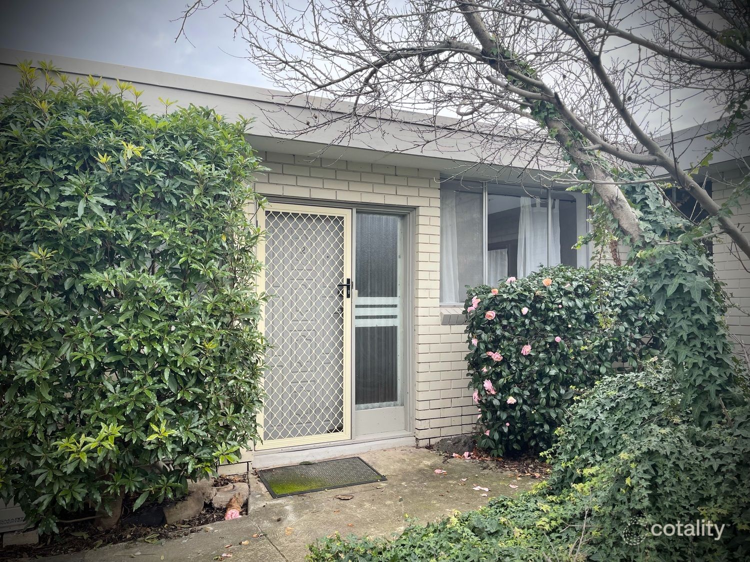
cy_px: 281
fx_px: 563
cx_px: 375
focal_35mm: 26
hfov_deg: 67.3
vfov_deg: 53.1
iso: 32
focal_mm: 5.1
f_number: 1.6
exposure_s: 1/656
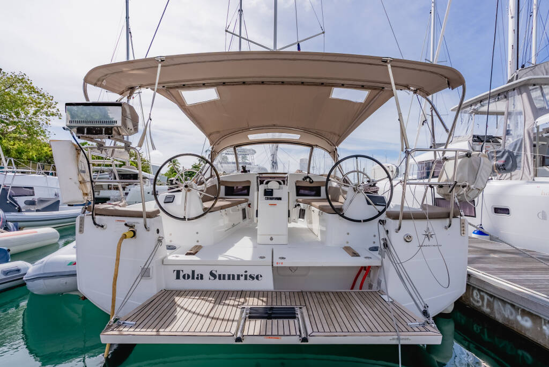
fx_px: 244
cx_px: 274
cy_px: 184
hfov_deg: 96.7
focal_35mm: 16
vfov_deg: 73.8
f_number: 9
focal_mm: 16
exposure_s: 1/8000
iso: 320
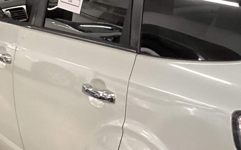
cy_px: 107
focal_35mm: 105
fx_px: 690
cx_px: 294
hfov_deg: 18.7
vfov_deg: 12.4
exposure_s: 1/50
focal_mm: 3.3
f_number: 2.4
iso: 200
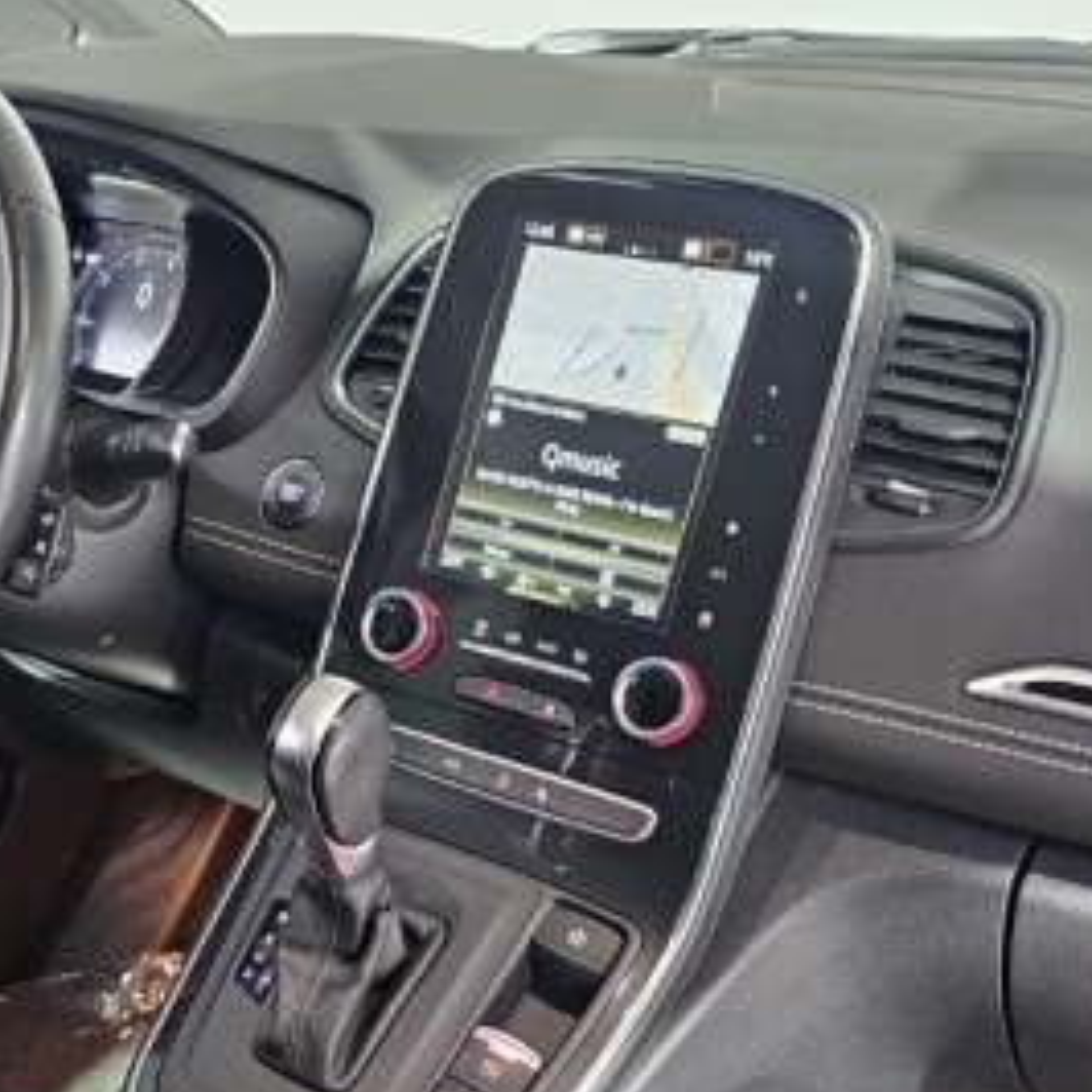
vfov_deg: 34.3
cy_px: 747
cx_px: 226
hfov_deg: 33.7
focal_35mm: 49
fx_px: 1749
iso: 640
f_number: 1.7
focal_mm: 6.3
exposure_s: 1/33
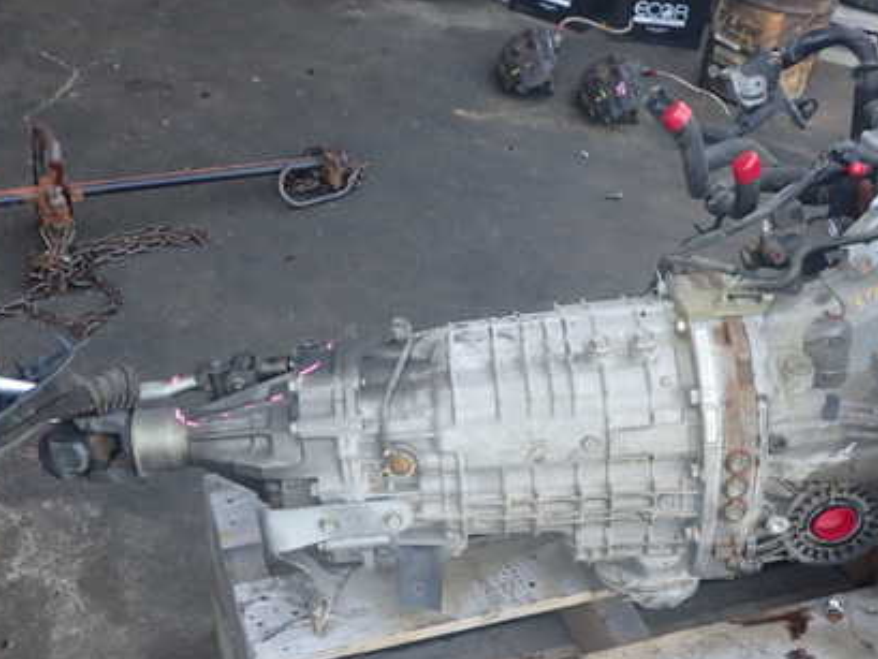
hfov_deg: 42.9
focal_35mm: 44
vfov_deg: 32.7
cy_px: 410
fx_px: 1116
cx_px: 408
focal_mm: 5.4
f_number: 2.3
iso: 160
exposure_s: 1/125
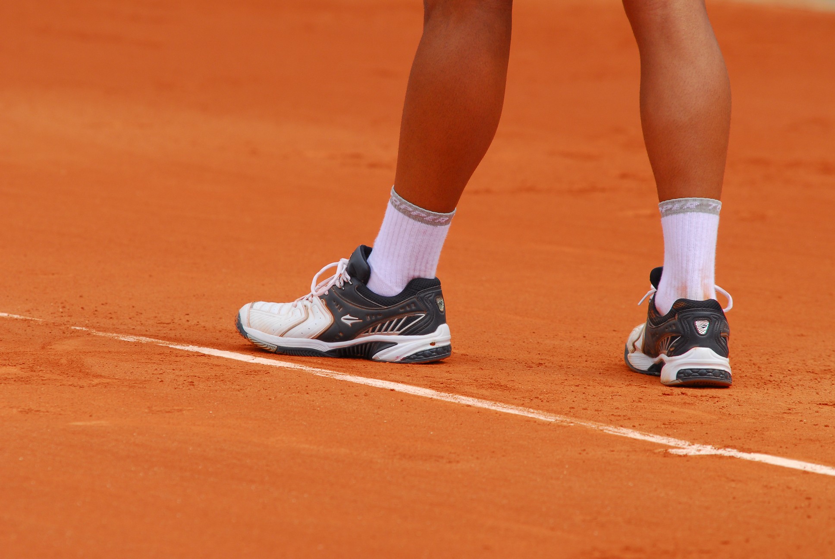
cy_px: 280
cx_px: 418
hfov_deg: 4.9
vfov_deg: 3.3
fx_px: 9753
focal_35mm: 420
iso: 320
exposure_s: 1/500
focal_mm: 280
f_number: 7.1
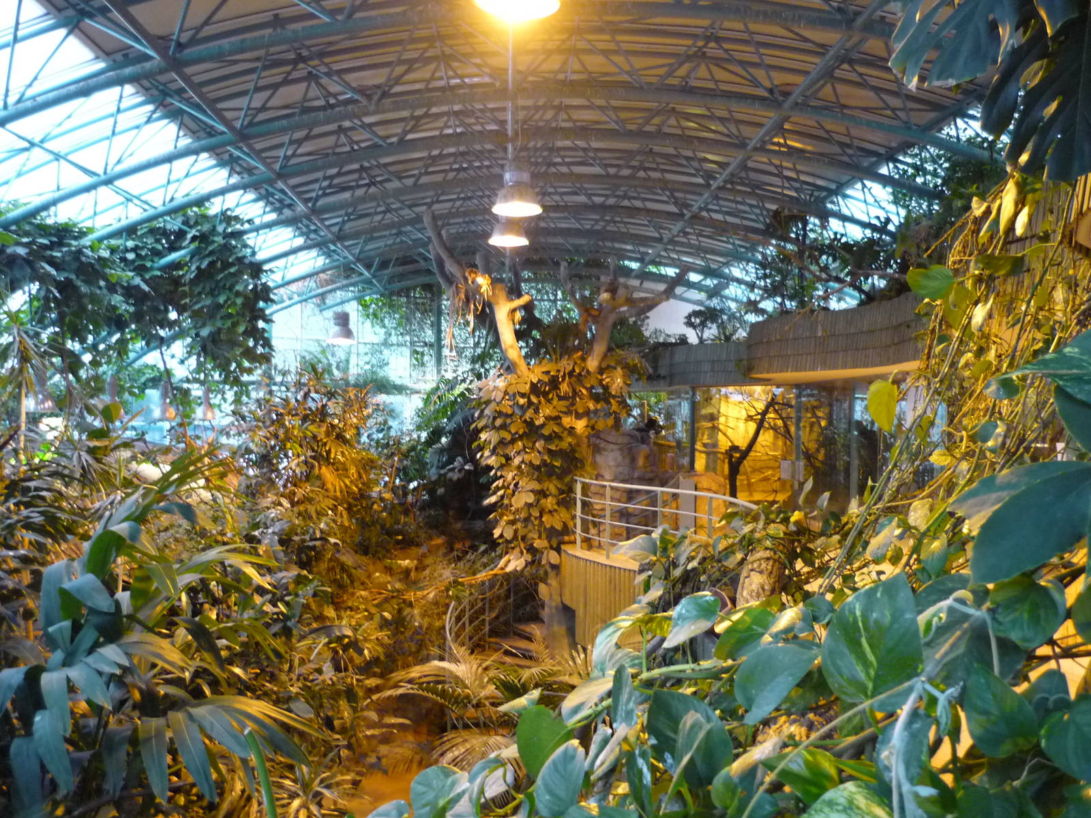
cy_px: 409
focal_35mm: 33
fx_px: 1040
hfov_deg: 55.4
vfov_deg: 42.9
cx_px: 546
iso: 400
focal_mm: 5.5
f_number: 2.8
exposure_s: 1/13
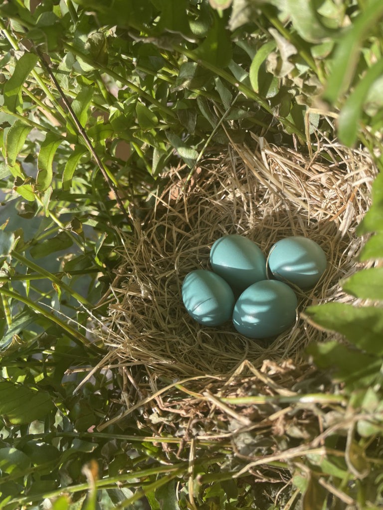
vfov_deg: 67.3
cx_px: 192
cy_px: 255
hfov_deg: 53.1
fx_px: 384
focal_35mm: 26
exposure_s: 1/545
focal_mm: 4.2
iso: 32
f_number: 1.6
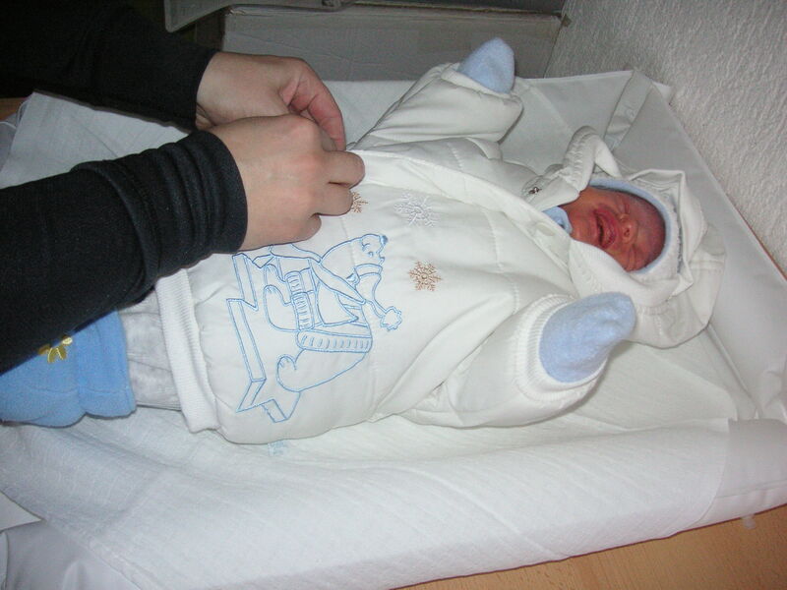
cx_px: 394
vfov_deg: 38.7
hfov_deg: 50.1
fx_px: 841
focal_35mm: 37
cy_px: 295
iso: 160
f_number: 2.8
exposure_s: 1/45
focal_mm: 6.1
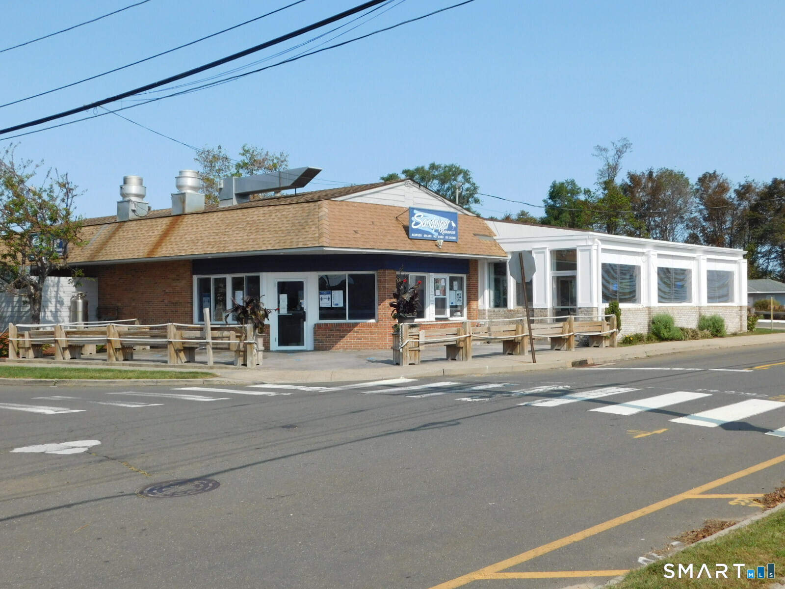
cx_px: 392
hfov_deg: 46.8
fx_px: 907
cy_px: 294
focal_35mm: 40
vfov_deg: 36.0
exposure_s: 1/1500
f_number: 3.6
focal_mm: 7.1
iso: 125
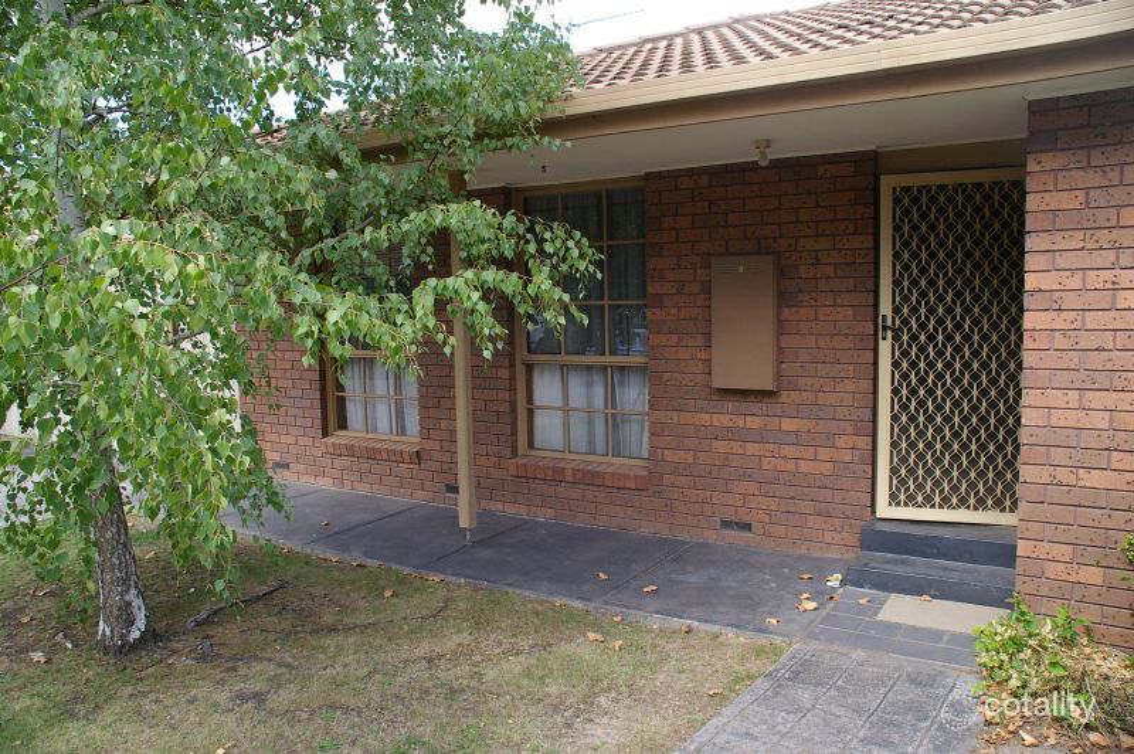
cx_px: 567
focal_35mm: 27
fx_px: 850
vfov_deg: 47.9
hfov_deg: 67.4
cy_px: 377
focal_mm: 18
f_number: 6.7
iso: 800
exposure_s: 1/250
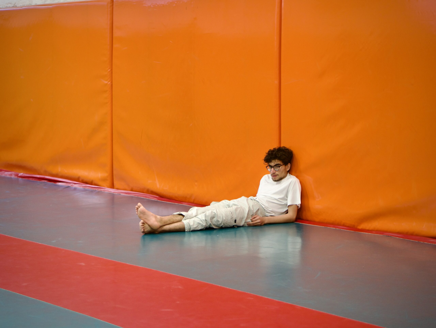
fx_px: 1084
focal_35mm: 86
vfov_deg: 17.2
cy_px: 164
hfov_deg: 22.7
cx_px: 218
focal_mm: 43
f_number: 1.7
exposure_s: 1/125
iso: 200
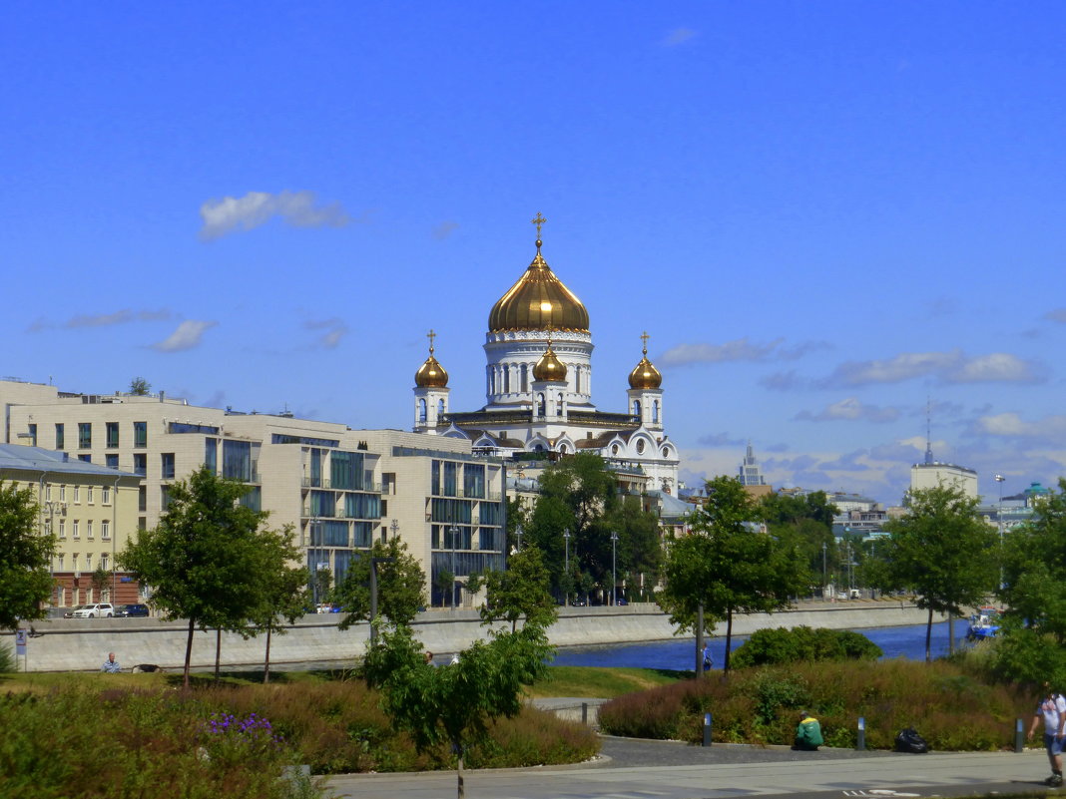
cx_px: 533
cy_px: 400
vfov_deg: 14.2
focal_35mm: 104
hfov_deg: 18.9
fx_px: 3203
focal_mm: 17.1
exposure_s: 1/1000
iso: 100
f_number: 5.3
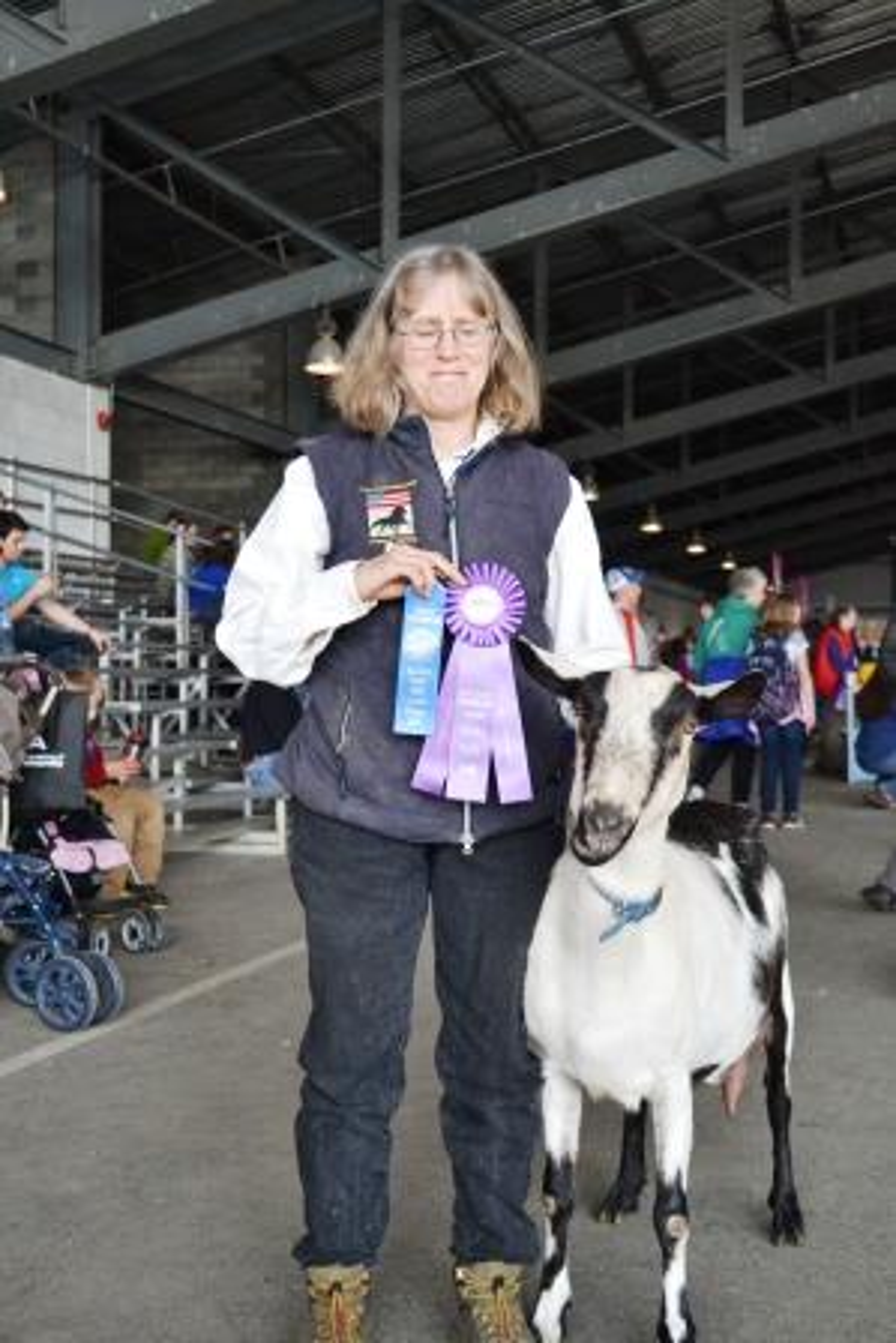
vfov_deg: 41.1
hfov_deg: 28.1
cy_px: 672
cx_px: 448
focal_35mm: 48
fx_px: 1790
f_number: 4.8
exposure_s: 1/640
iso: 1600
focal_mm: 32
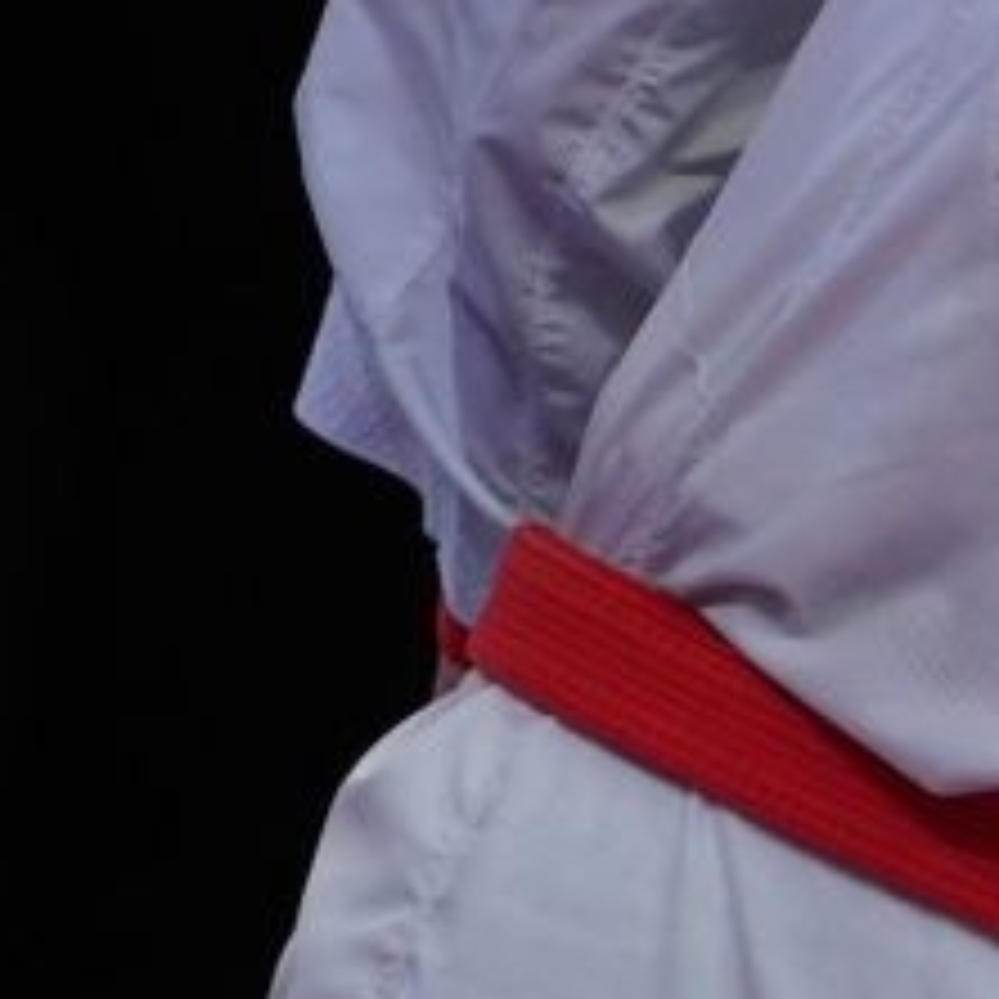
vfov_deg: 1.3
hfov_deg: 1.3
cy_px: 356
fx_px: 44927
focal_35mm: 1376
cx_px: -1953
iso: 640
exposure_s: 1/1000
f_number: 2.8
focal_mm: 200
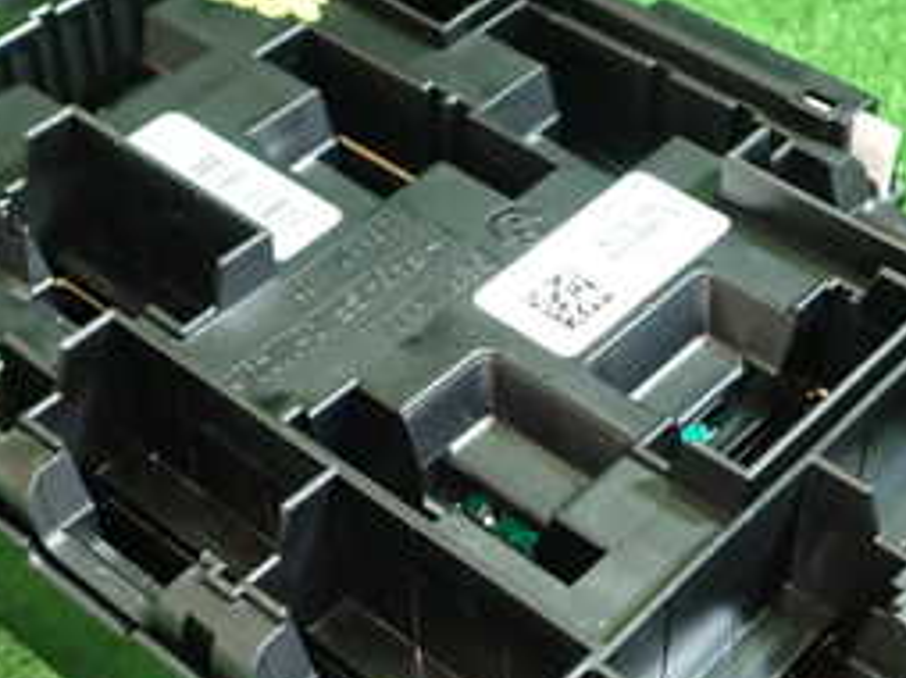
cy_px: 450
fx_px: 1857
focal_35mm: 71
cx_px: 471
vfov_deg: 20.6
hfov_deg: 27.4
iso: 640
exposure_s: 1/30
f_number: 2.3
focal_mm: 5.4
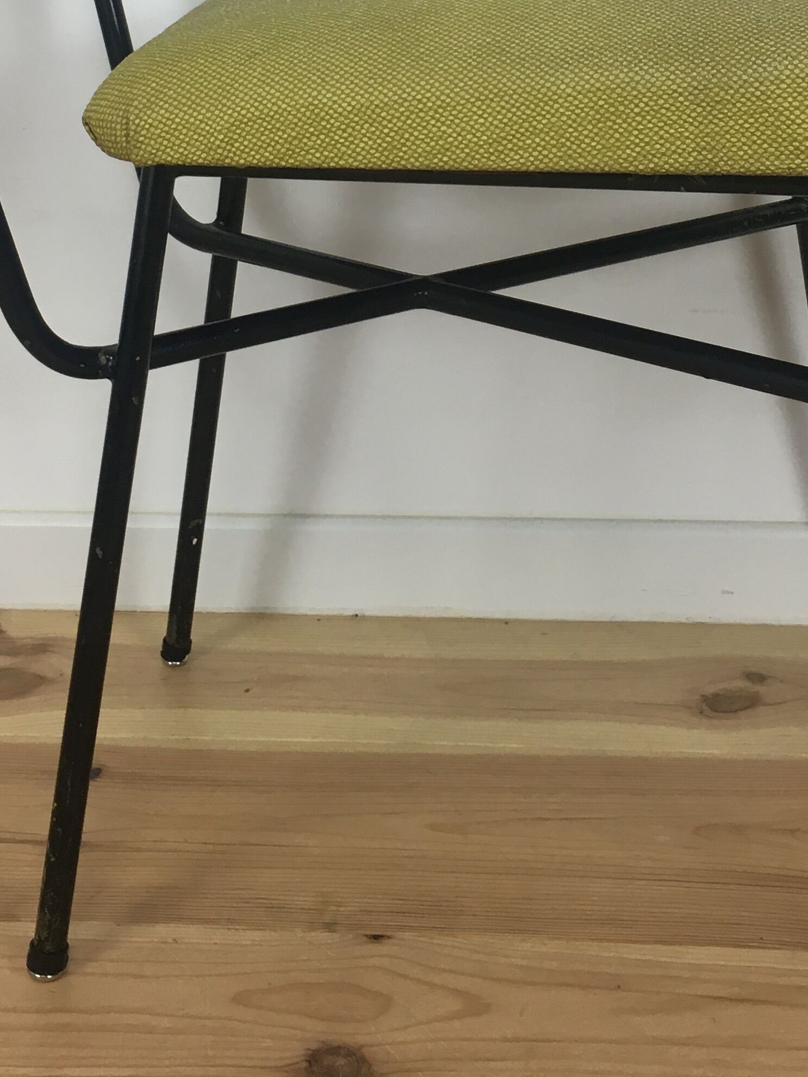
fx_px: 1837
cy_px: 117
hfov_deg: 24.8
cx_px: 426
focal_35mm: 59
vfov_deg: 31.3
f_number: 2.2
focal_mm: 4.15
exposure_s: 1/33
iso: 25
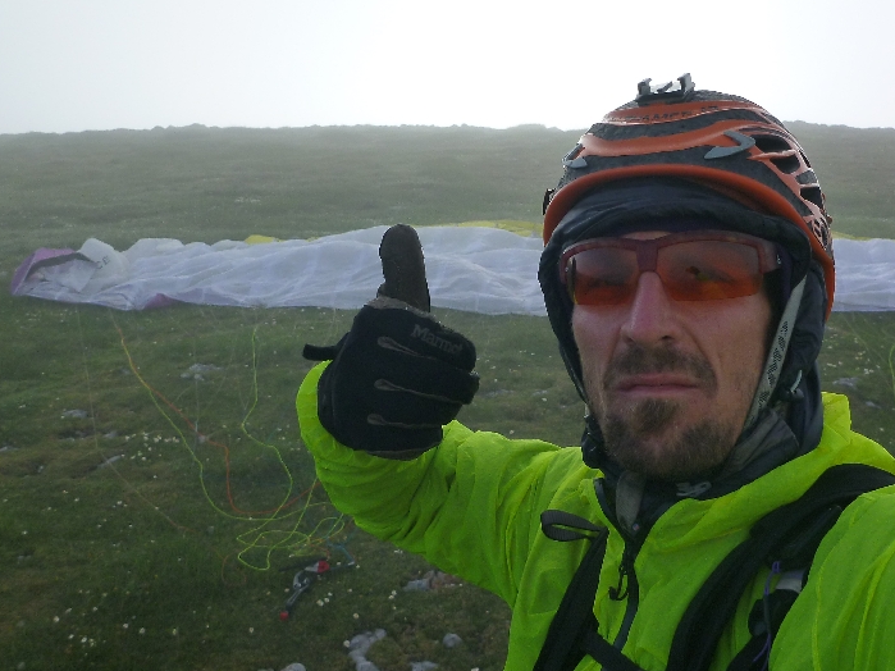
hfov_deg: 45.7
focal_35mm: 41
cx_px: 501
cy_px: 291
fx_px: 1060
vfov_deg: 35.1
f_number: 3.3
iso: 160
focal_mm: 4.9
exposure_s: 1/1000
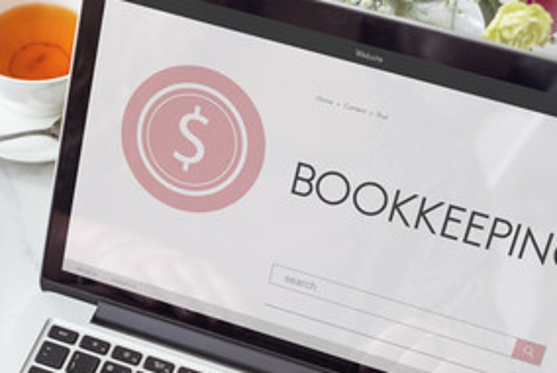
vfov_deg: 15.5
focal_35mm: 88
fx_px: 1363
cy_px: 253
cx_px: 112
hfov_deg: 22.8
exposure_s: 1/160
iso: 100
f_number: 3.5
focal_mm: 50
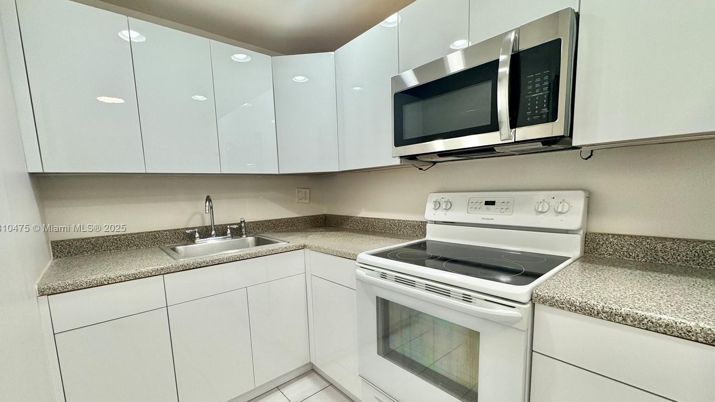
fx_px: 303
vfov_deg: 66.8
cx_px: 351
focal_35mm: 16
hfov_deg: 99.4
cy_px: 229
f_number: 2.2
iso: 100
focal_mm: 2.22
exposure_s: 1/120
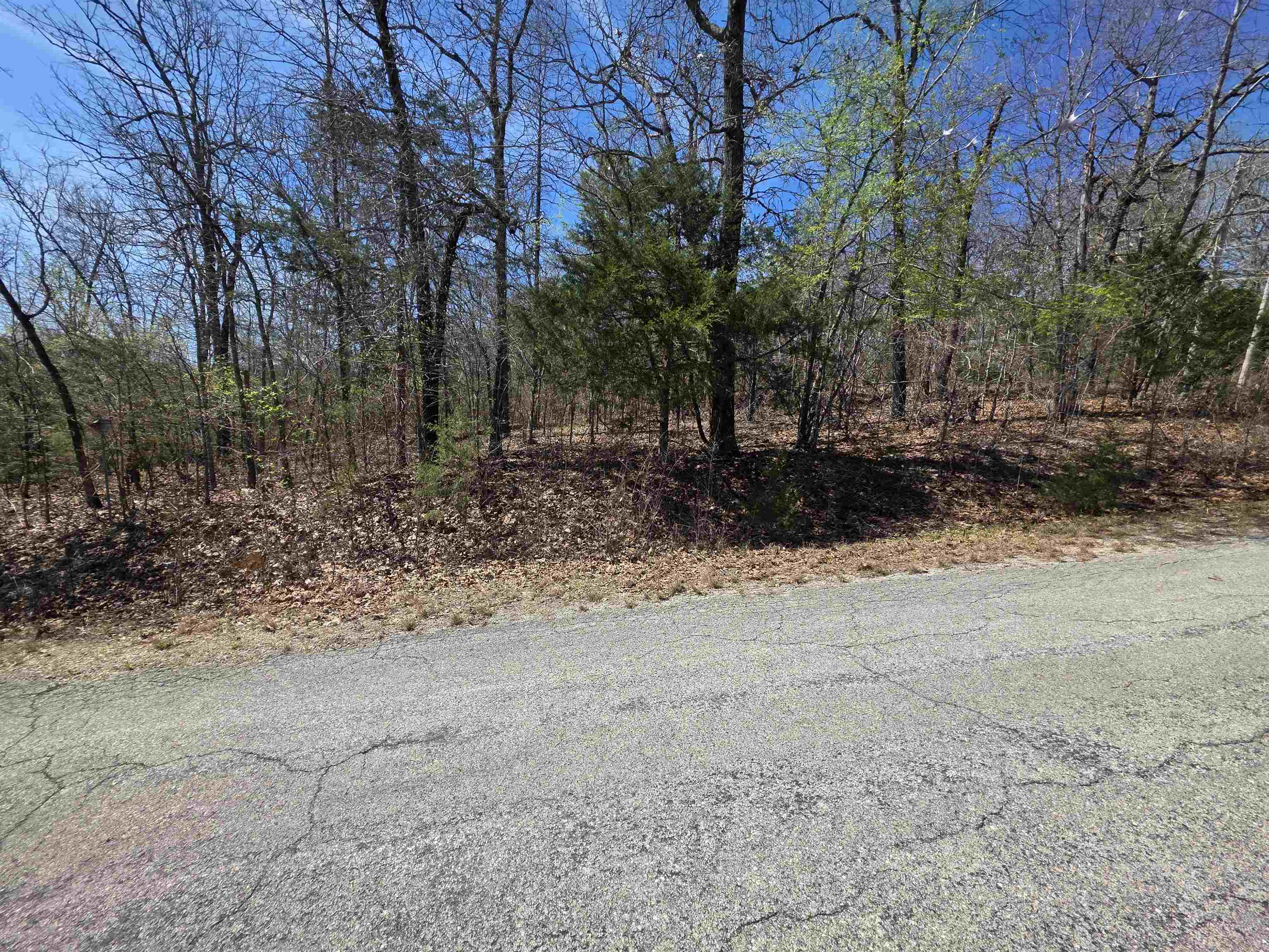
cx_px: 634
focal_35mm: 13
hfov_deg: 106.2
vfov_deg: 89.9
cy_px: 476
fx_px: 477
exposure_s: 1/1437
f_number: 1.9
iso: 40
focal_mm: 2.2
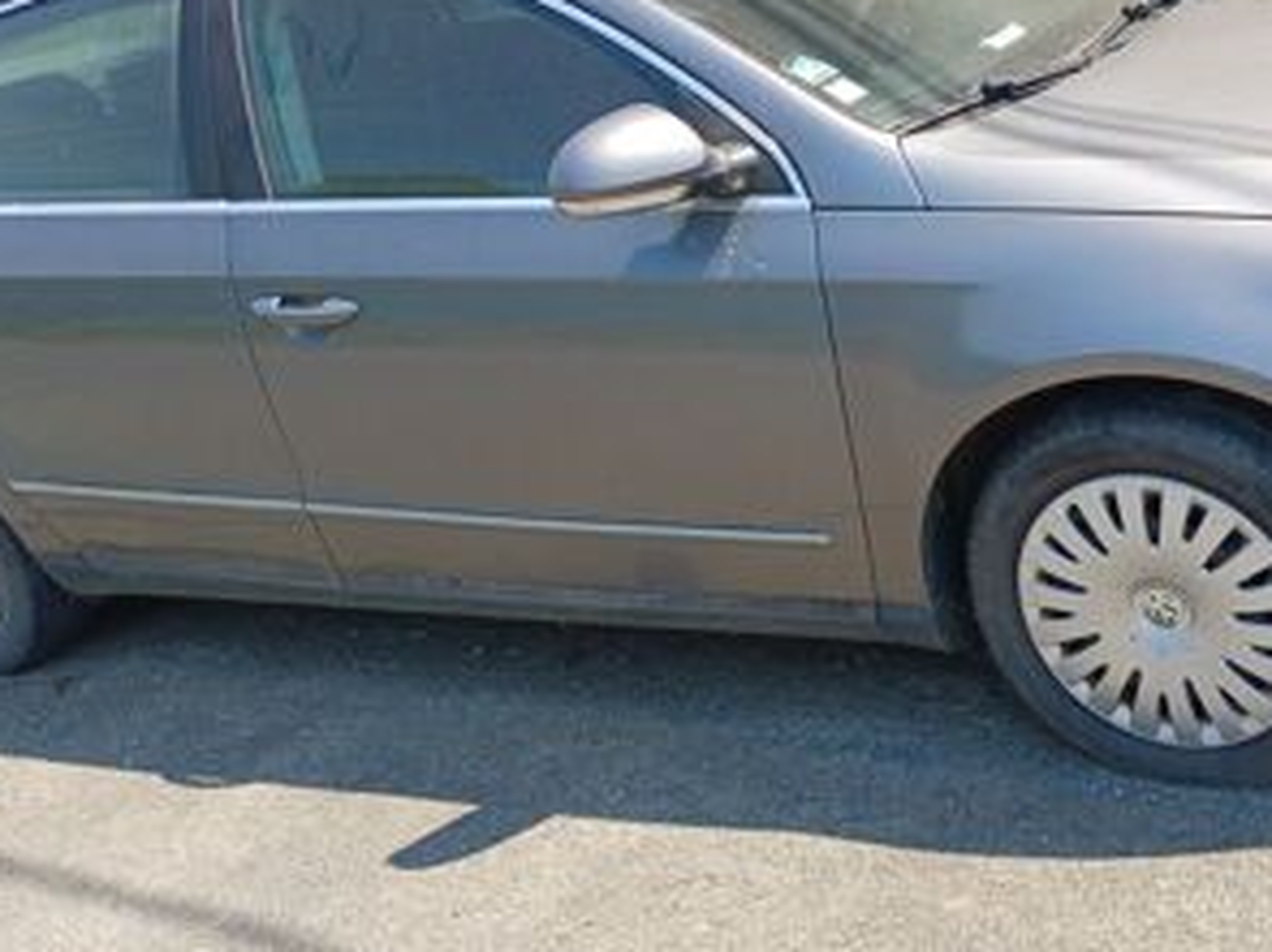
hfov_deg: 41.8
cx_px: 944
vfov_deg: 32.7
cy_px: 349
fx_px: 1616
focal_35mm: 44
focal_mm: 4
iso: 20
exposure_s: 1/144
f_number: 1.8
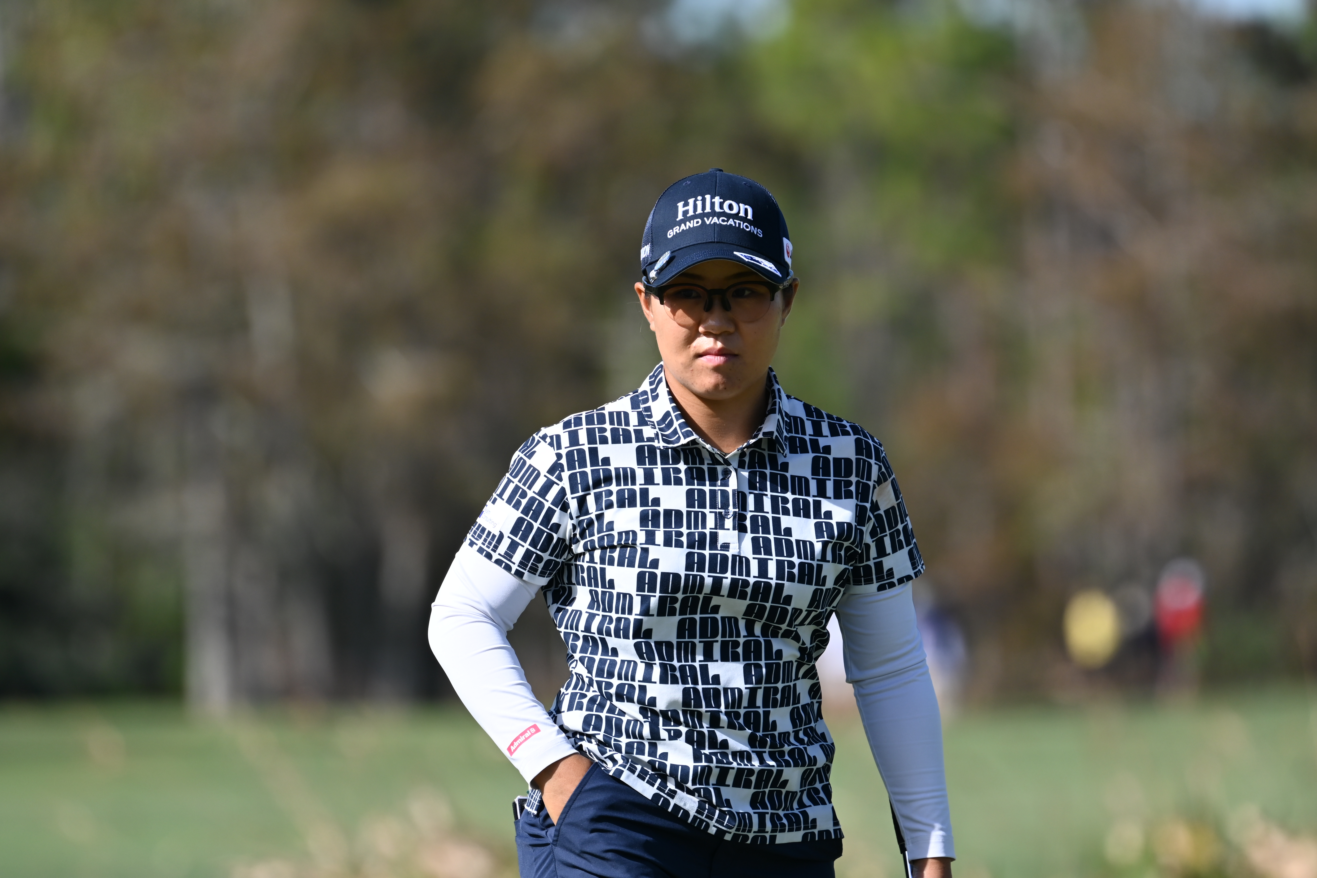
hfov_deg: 3.4
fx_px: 21948
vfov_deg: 2.3
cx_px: 658
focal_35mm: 600
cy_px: 439
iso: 140
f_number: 5.6
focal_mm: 400
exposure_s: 1/640
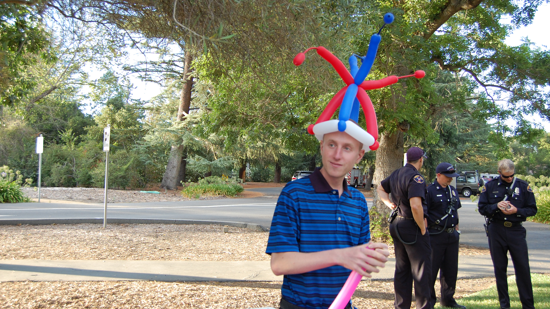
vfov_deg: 32.4
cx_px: 278
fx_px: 533
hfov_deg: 54.6
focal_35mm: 37
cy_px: 138
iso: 400
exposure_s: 1/125
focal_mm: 23
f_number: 5.6
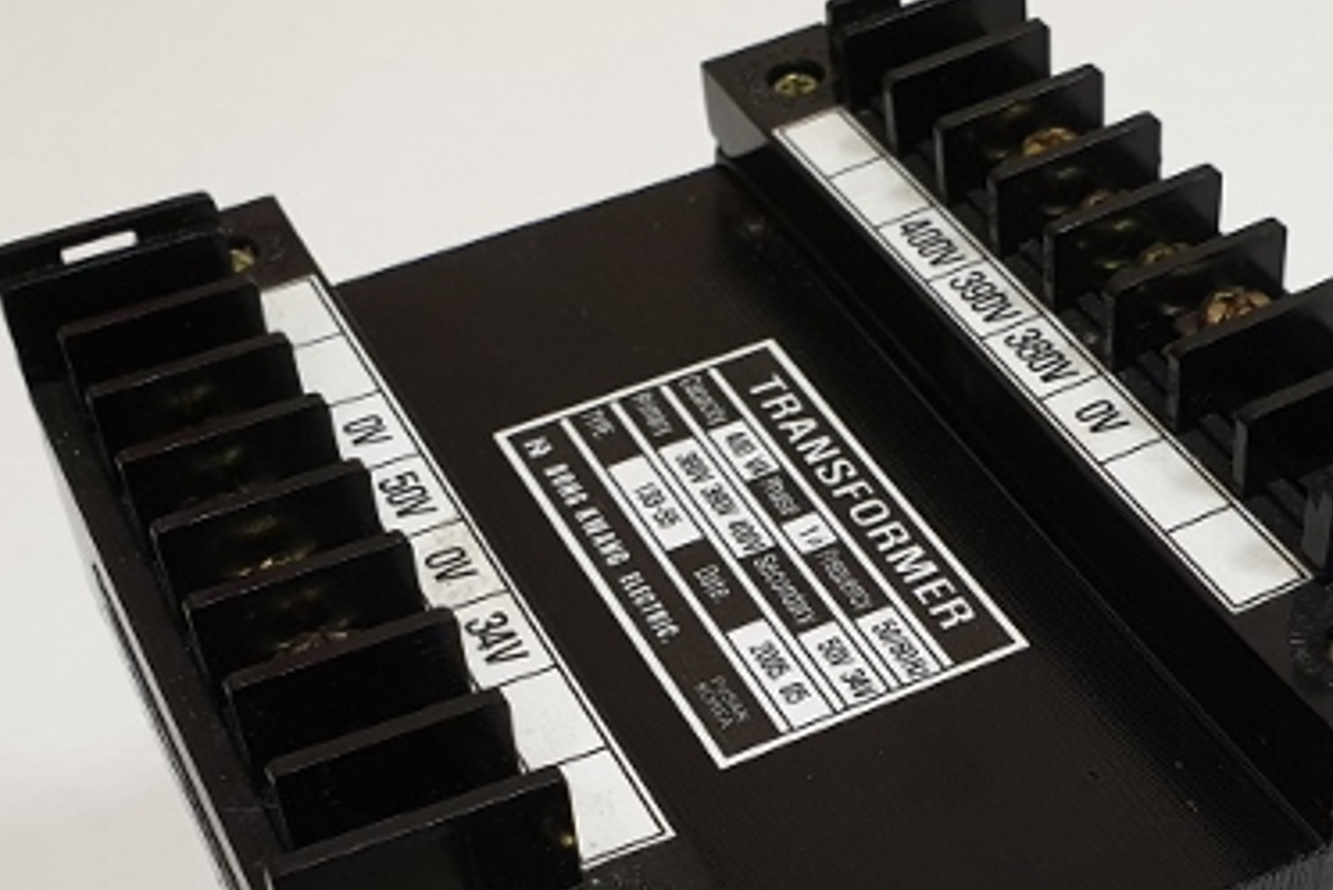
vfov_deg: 22.6
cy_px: 861
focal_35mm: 58
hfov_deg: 34.3
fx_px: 2148
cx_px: 822
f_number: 2.4
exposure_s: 1/50
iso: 250
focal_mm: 4.3
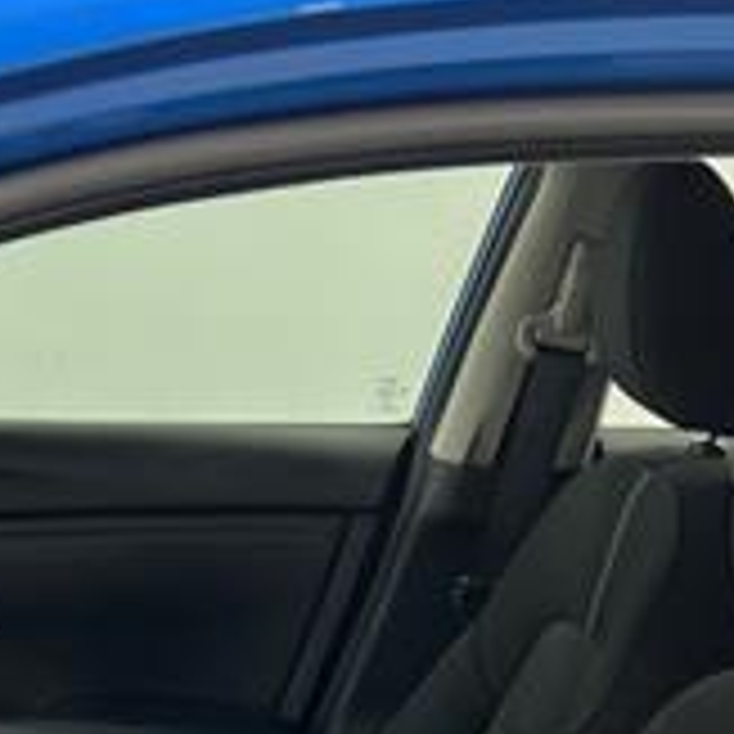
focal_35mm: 90
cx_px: 144
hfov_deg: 19.1
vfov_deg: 17.8
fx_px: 2159
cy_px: 1000
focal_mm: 5.7
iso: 500
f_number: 1.5
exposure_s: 1/30
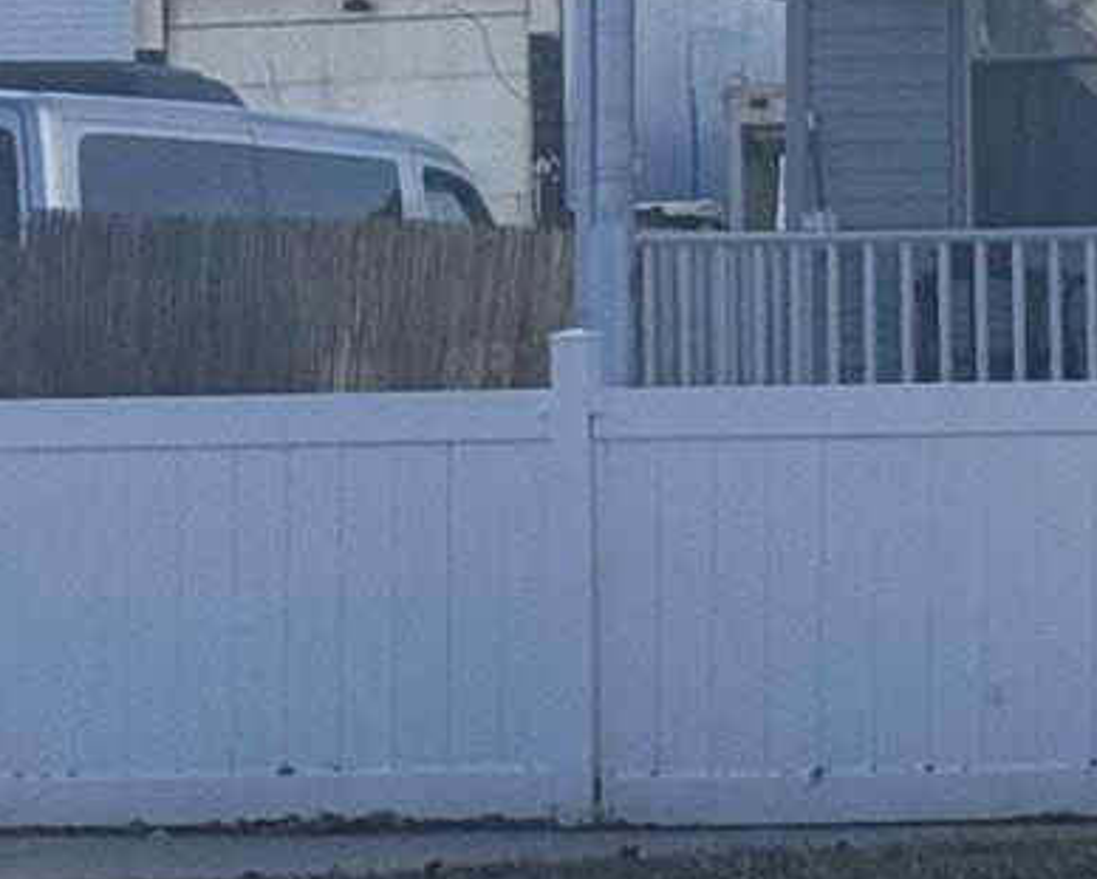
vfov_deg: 6.3
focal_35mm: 247
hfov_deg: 7.3
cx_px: 2731
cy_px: 54
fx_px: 8025
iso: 64
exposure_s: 1/4975
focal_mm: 6.76
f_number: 1.78
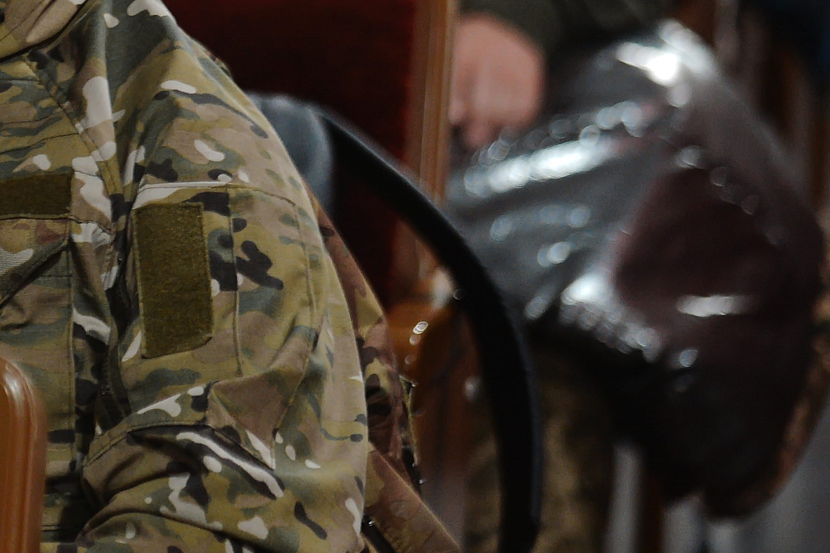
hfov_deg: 6.4
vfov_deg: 4.3
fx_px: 7397
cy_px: -72
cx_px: -232
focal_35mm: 321
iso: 1250
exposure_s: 1/50
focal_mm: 116
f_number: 2.8
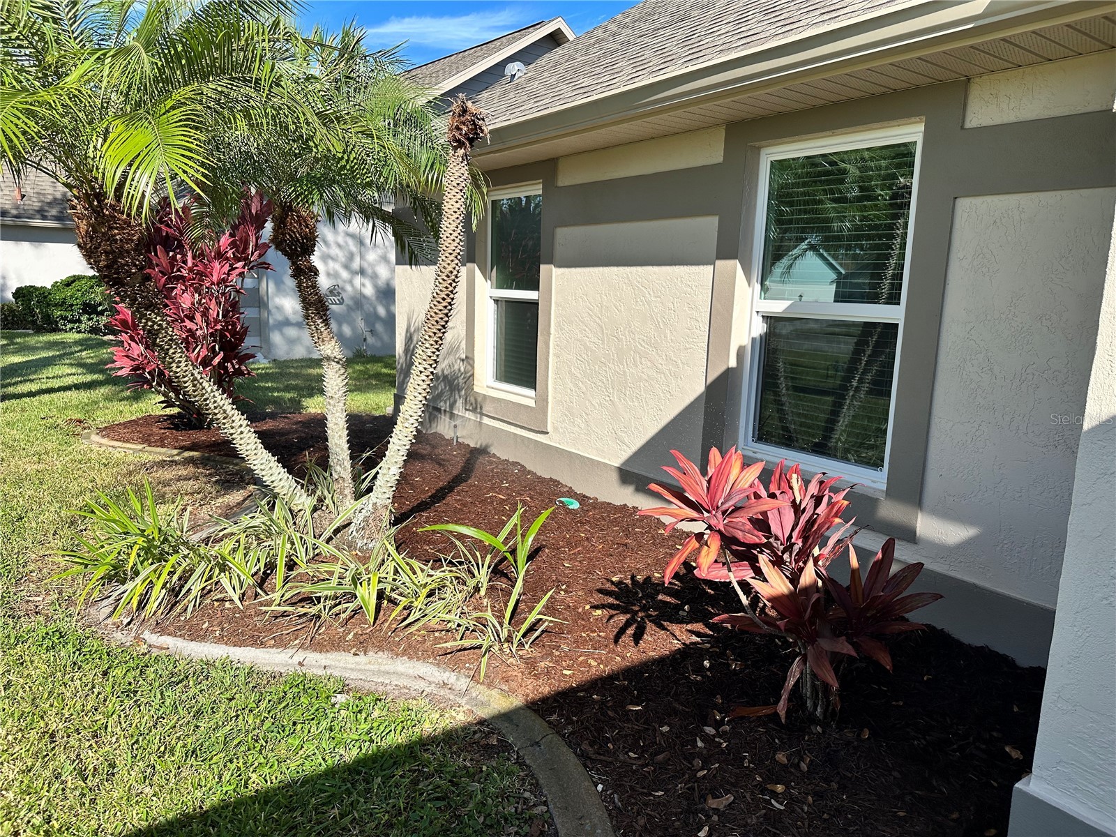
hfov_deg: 71.6
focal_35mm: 24
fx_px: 774
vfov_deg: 56.8
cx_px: 558
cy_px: 418
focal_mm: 6.86
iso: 80
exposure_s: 1/2660
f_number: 1.78
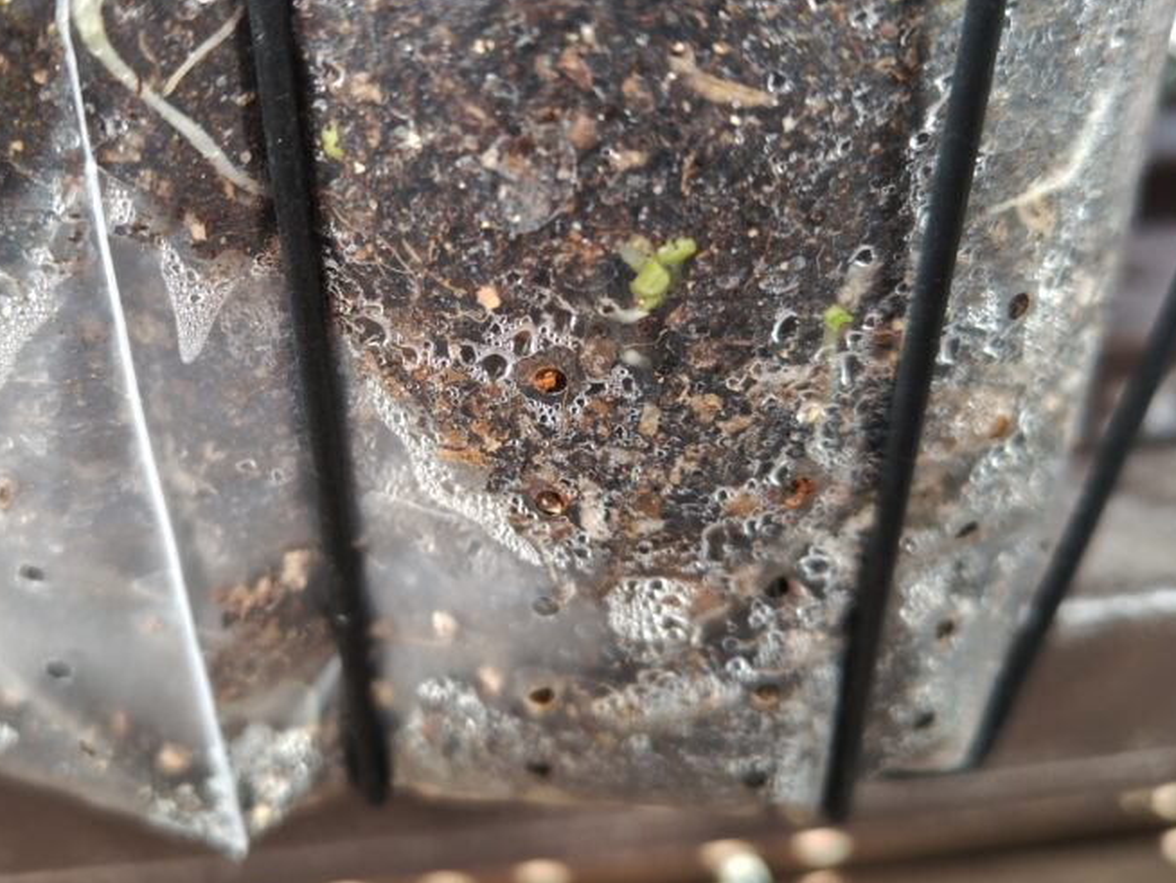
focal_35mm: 36
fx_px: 1223
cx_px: 451
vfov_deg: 39.4
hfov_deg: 50.9
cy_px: 322
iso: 131
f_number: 1.9
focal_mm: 5.56
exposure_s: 1/120
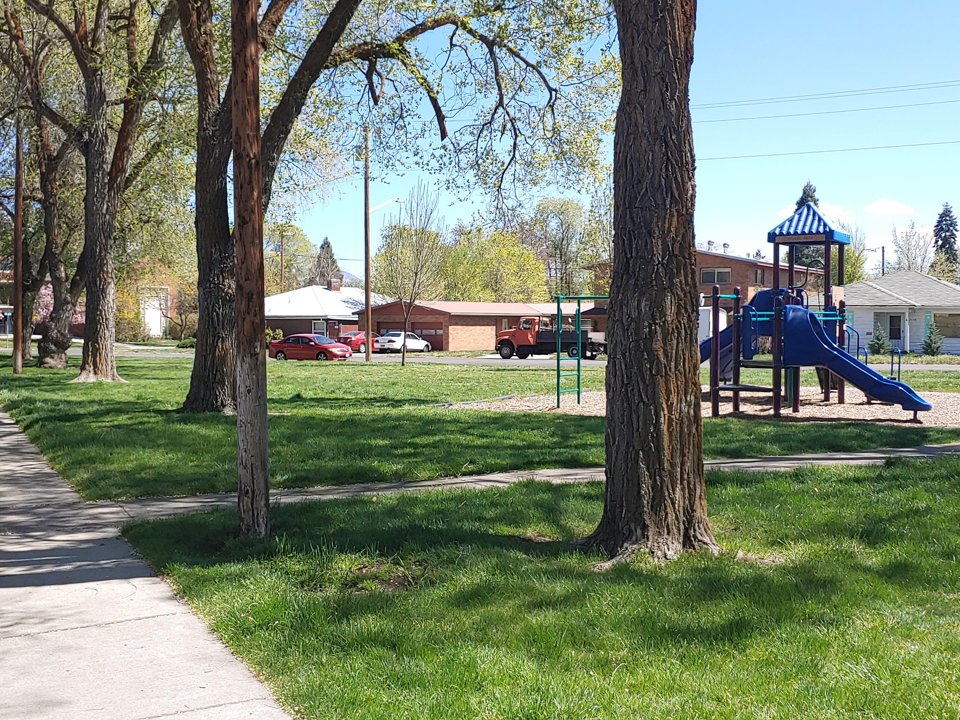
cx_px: 480
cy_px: 360
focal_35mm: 40
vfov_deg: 36.0
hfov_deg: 46.8
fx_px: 1109
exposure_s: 1/1316
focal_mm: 4.23
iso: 50
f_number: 1.5
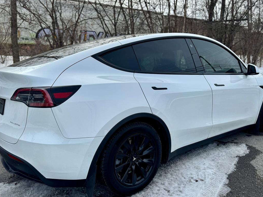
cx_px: 142
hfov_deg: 59.9
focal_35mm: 30
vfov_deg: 46.7
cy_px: 108
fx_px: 228
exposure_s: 1/5348
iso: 80
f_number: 1.78
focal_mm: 6.76
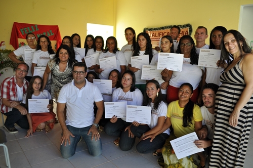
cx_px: 126
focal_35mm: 27
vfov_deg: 47.8
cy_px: 84
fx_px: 190
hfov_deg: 67.4
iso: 200
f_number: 5.6
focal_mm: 18
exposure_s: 1/125
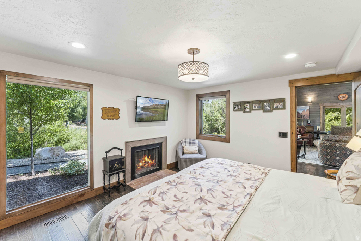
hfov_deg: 104.2
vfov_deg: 81.2
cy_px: 120
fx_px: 140
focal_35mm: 14
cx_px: 180
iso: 500
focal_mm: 14
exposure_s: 1/30
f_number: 7.1
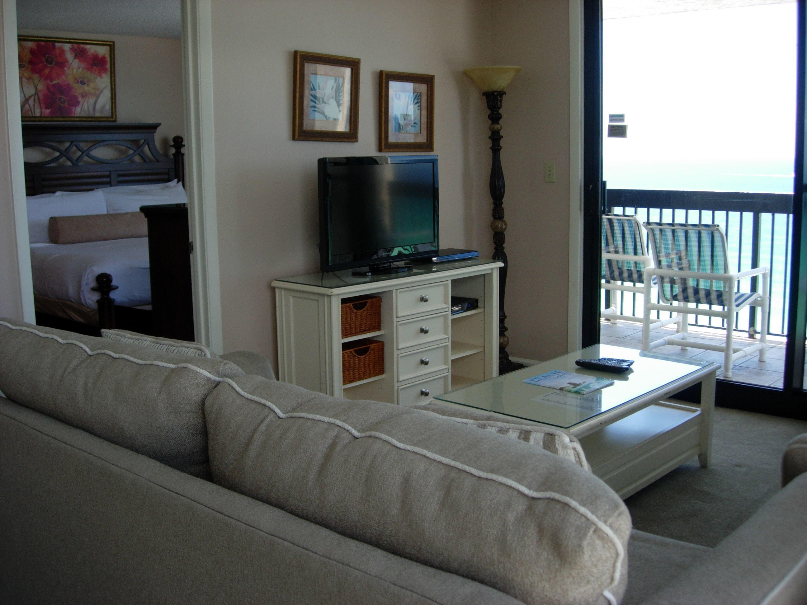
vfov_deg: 37.7
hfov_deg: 49.0
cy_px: 302
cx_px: 404
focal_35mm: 38
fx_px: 886
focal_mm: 7.8
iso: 64
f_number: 2.8
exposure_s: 1/108
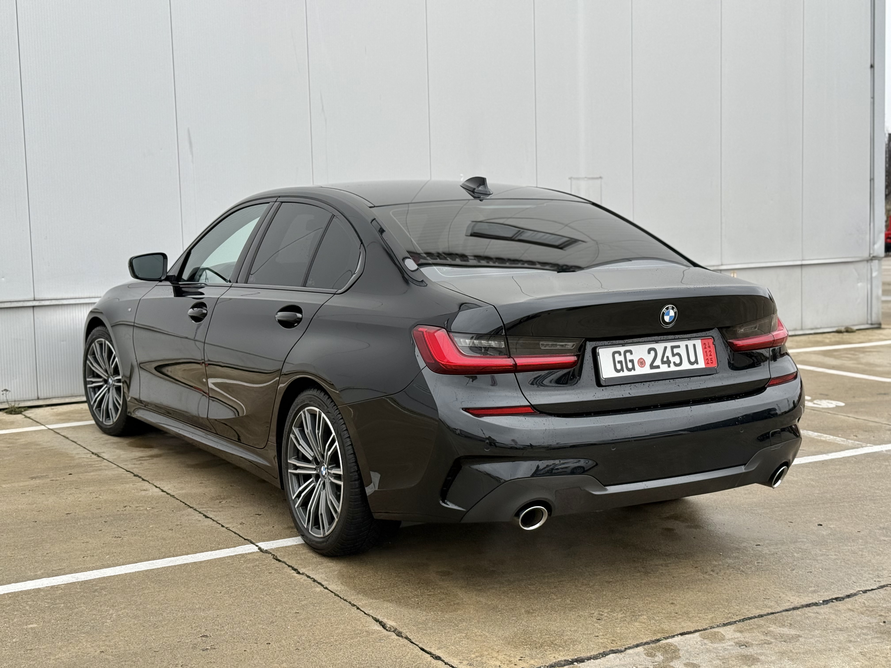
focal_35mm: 48
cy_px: 334
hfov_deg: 39.7
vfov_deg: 30.3
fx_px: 1235
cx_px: 446
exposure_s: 1/733
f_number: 1.78
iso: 80
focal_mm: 6.76
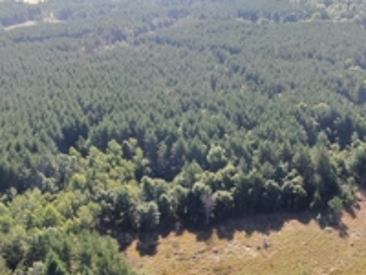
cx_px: 253
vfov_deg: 30.0
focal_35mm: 48
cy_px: 191
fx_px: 508
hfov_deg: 39.1
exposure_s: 1/400
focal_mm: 4.39
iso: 110
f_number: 2.8
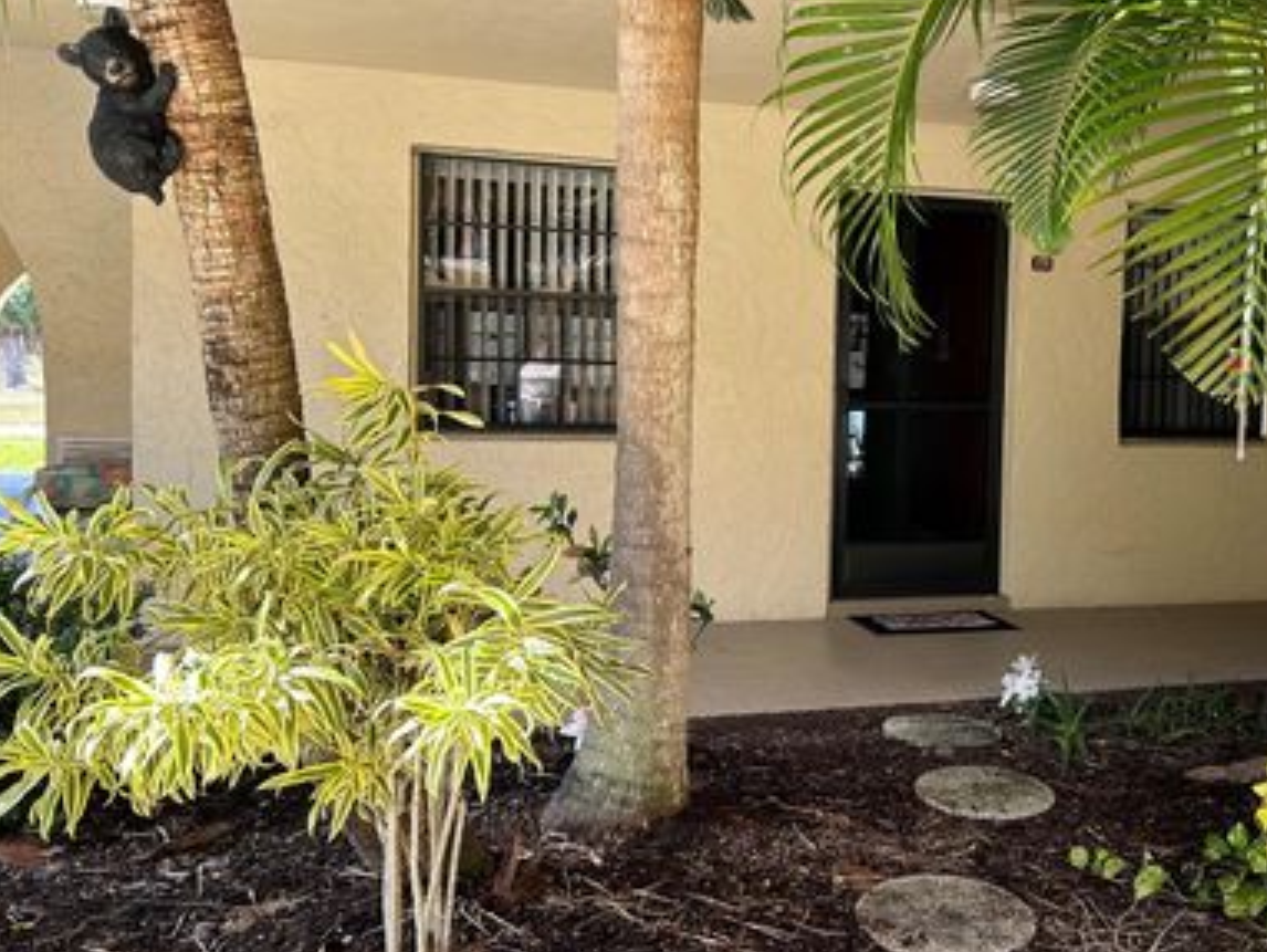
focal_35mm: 34
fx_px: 1245
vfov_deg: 41.8
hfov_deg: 53.1
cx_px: 823
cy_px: 430
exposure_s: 1/184
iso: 40
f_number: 1.5
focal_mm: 5.7
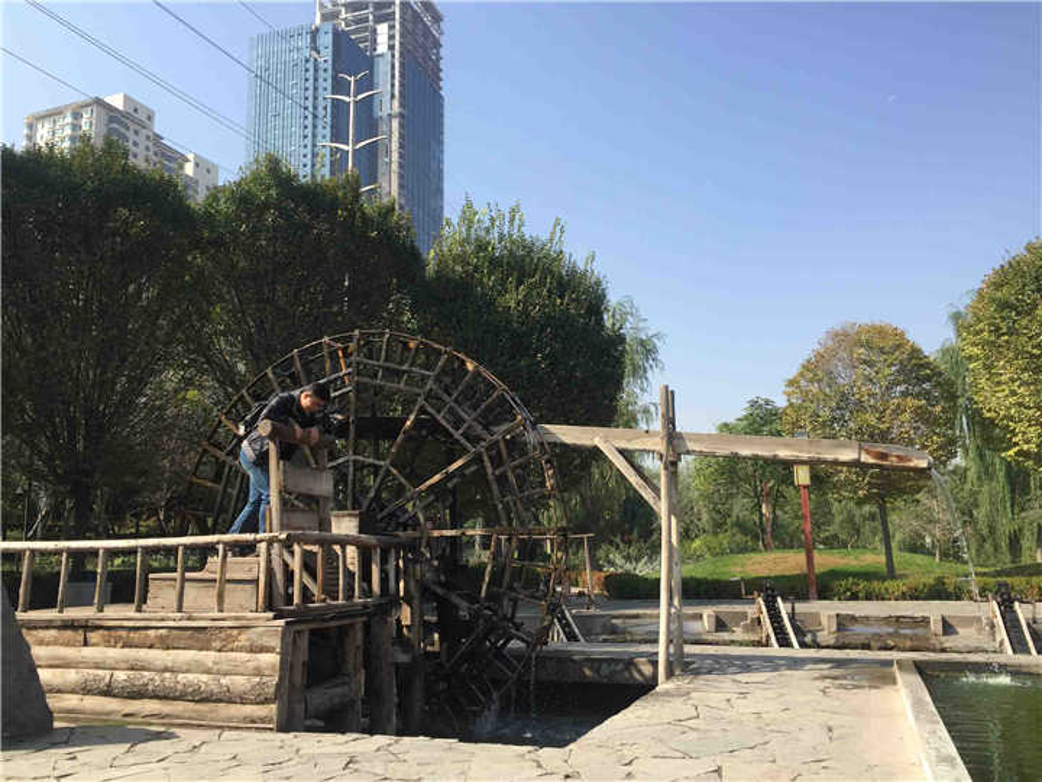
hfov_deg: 61.7
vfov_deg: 48.2
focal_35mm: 29
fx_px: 873
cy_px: 391
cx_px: 521
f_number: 2.2
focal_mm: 4.15
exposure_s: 1/898
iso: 32
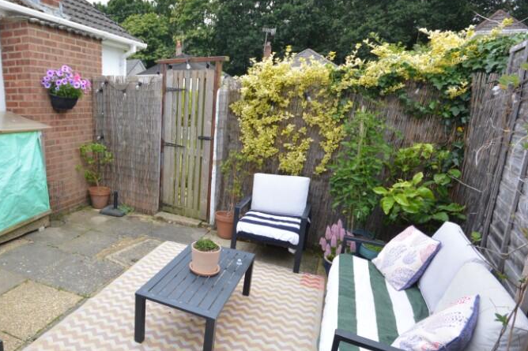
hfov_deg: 72.1
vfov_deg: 55.0
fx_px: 337
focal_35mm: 23
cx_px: 148
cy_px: 194
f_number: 8
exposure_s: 1/160
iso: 400
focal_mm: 10
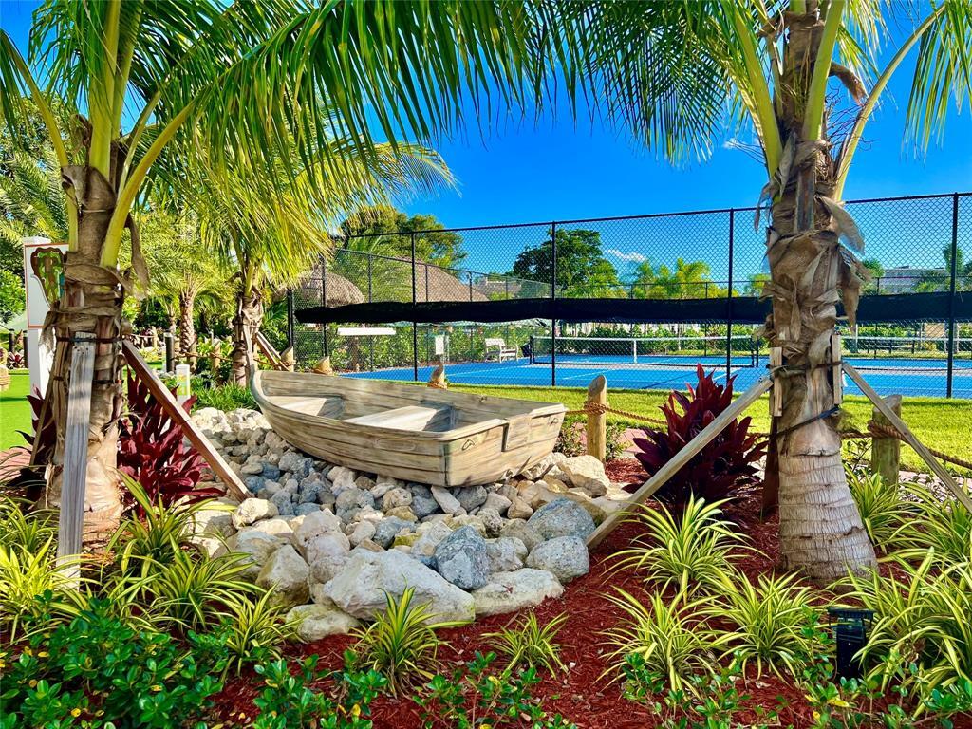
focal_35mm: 26
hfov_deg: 67.3
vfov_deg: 53.1
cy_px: 364
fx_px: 730
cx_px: 486
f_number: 1.5
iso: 50
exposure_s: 1/2123
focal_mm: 5.7
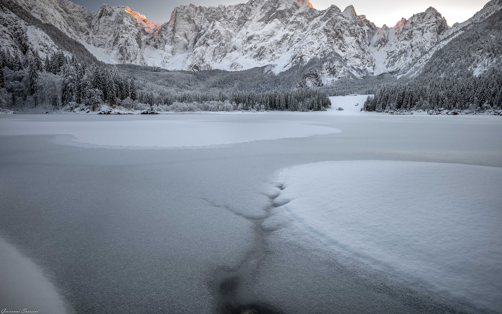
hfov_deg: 82.3
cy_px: 147
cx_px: 255
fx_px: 287
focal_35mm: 21
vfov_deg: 57.2
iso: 50
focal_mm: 20
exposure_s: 1/5
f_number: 10
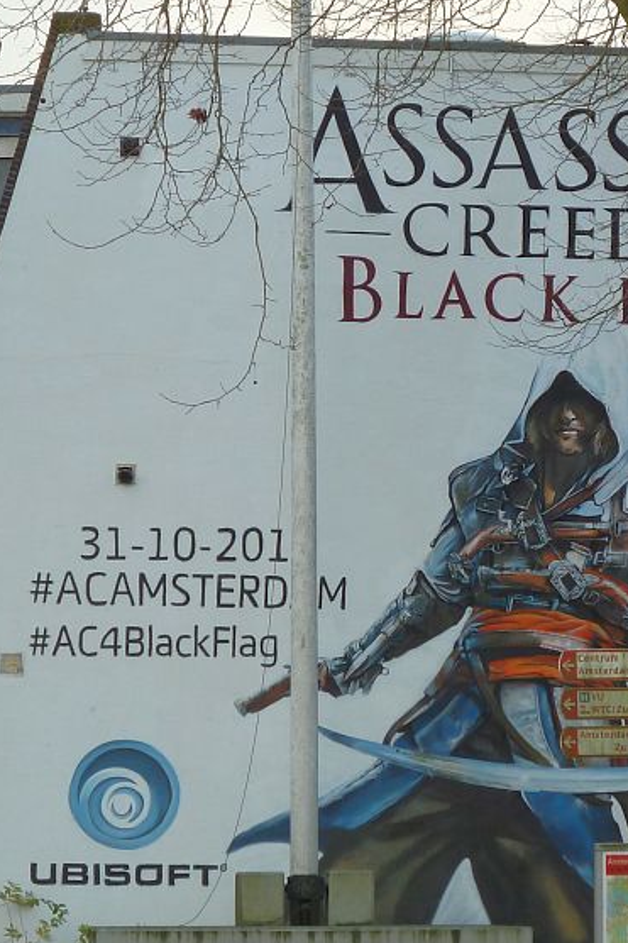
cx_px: 613
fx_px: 6859
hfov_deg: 5.2
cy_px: 498
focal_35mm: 262
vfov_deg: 7.9
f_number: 4.5
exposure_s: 1/80
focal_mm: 22.5
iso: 80
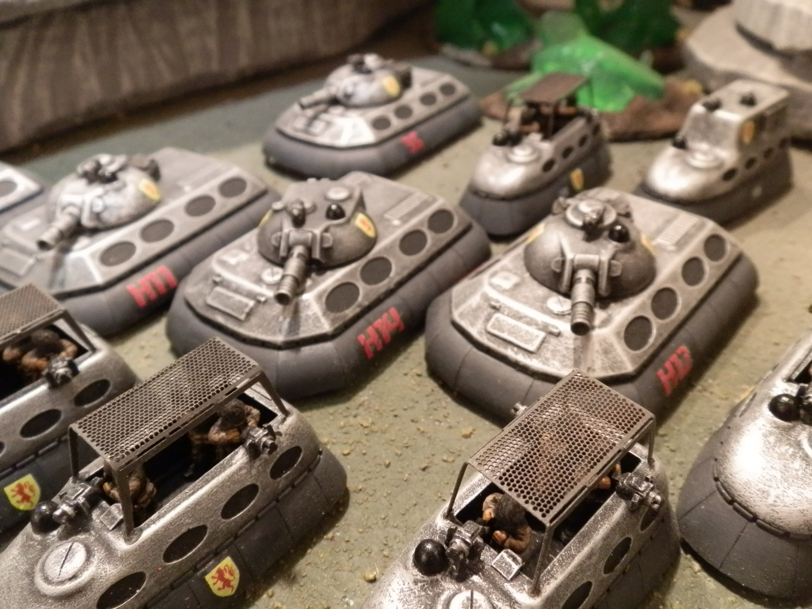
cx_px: 406
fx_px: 657
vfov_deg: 49.7
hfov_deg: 63.4
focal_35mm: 28
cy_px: 304
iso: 400
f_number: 3.1
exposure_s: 1/50
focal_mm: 5
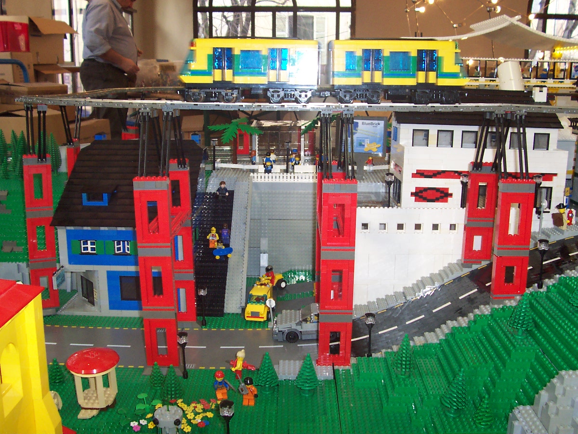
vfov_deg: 38.7
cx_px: 289
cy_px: 217
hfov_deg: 50.1
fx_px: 618
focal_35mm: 37
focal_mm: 5.6
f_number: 2.8
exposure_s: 1/60
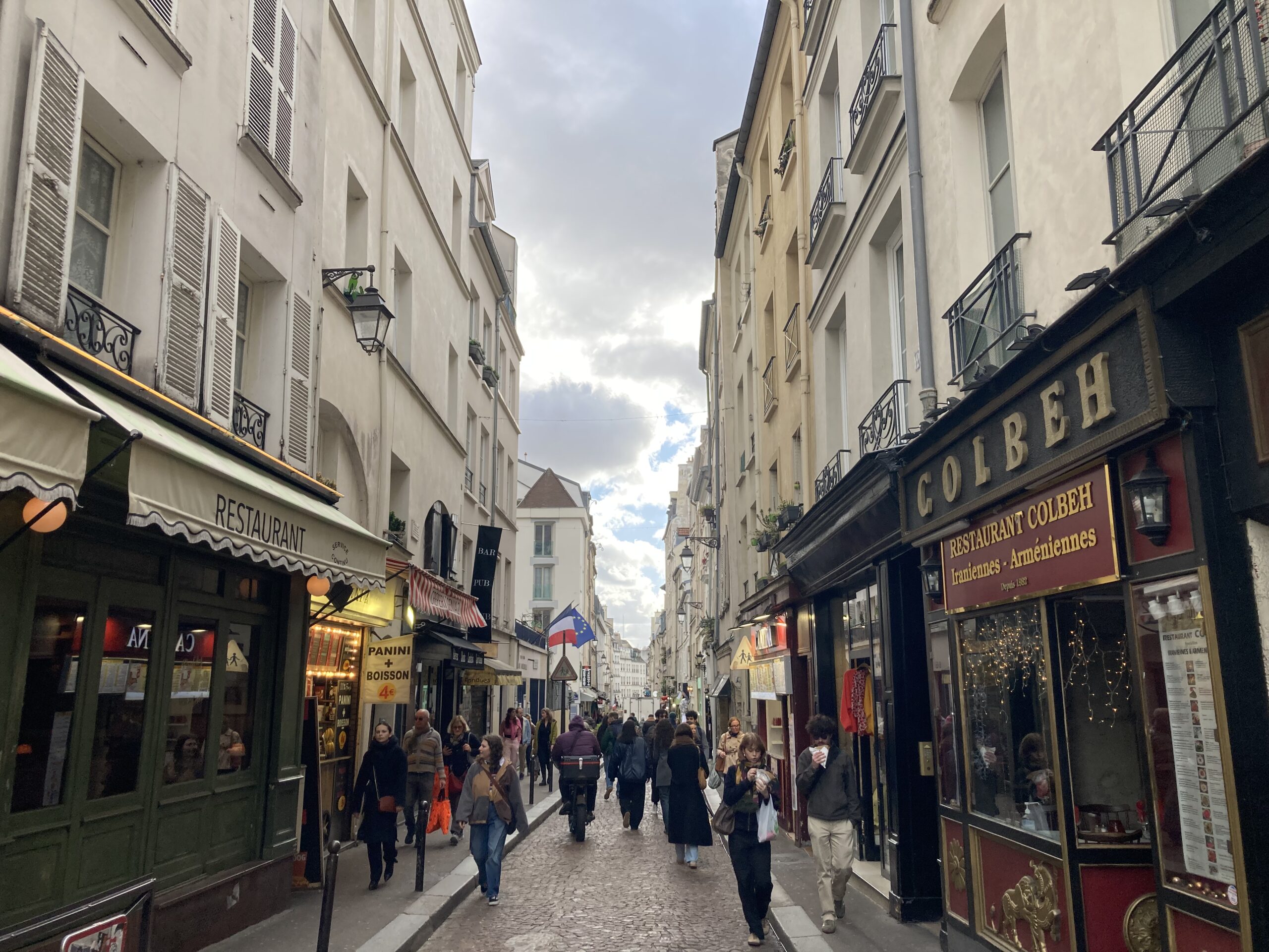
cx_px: 634
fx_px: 1026
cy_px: 476
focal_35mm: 28
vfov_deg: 49.7
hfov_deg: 63.4
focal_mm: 3.99
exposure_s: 1/706
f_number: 1.8
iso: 20
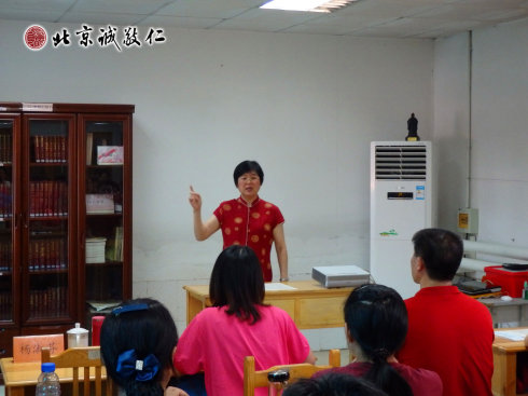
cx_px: 264
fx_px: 915
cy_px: 198
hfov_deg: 32.2
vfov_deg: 24.4
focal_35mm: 60
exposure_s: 1/40
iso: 800
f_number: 4.2
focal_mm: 10.8
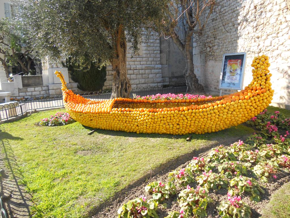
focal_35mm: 27
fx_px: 226
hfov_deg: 65.3
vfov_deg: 51.4
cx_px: 145
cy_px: 109
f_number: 3.2
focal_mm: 4.9
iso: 80
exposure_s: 1/320
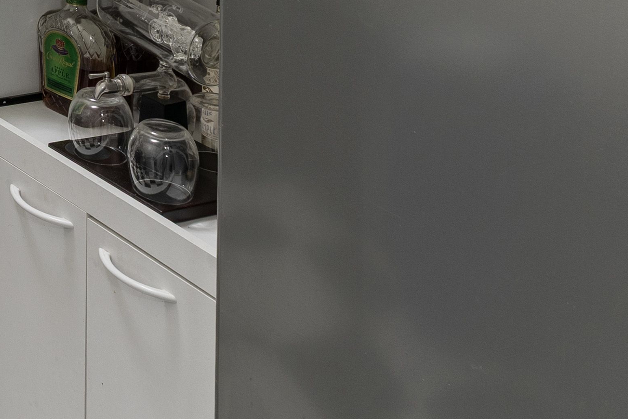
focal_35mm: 62
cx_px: -316
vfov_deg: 17.4
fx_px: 1081
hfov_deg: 24.8
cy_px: -359
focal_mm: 16
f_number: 7.1
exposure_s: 1
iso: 320
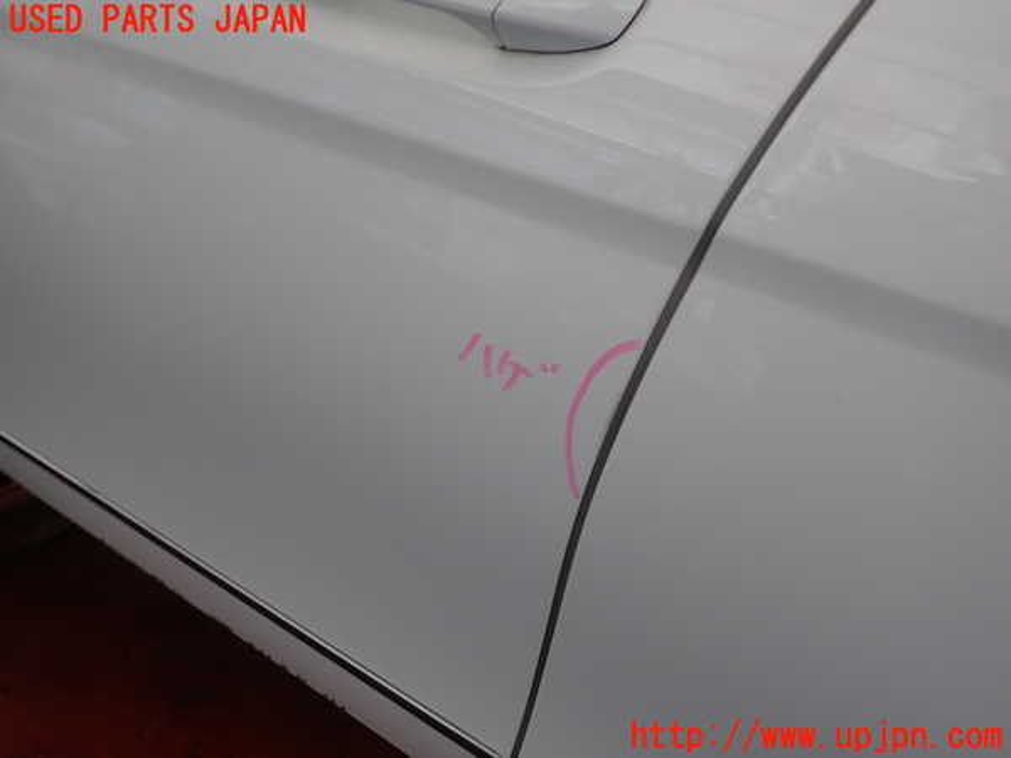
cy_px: 379
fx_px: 876
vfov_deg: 46.8
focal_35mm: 30
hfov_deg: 60.0
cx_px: 506
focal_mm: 5.4
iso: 160
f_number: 2.3
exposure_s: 1/60
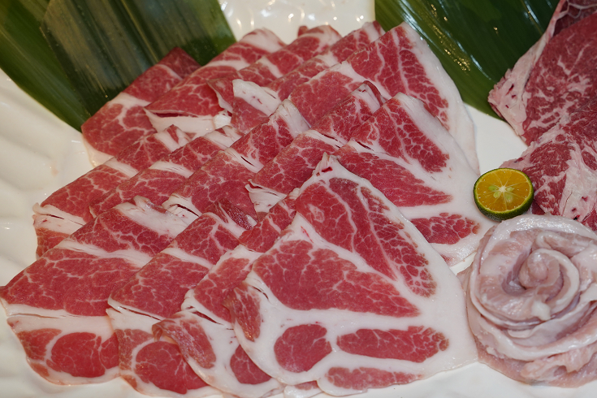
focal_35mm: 80
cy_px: 208
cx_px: 451
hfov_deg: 25.1
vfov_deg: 17.1
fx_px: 1327
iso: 640
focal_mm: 49
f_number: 4
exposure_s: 1/160
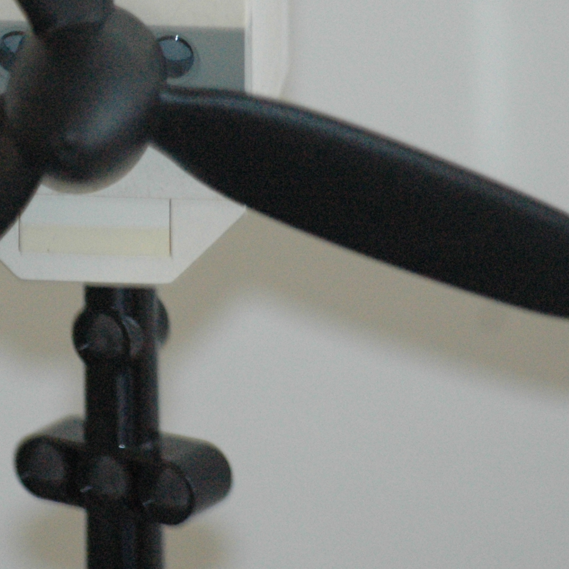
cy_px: 70
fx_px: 11995
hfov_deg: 2.7
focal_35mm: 645
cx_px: 119
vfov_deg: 2.7
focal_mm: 170
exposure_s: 1/60
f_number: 4.8
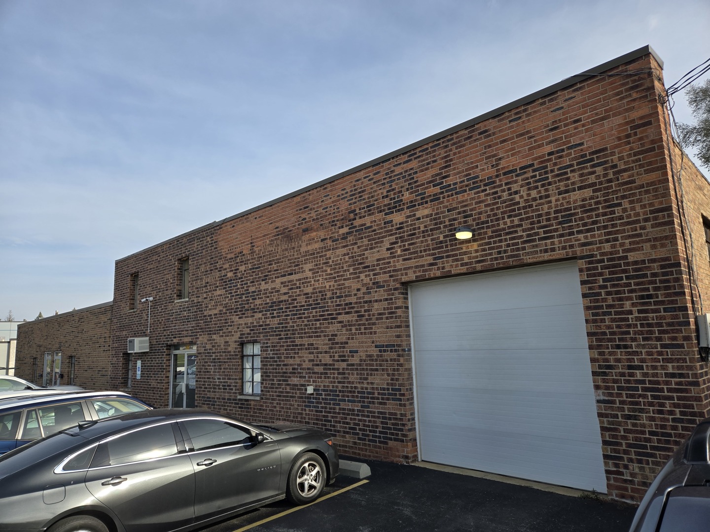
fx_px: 472
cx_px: 355
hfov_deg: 73.9
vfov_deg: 58.9
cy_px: 266
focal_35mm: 23
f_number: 1.8
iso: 50
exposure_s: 1/2921
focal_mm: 5.4
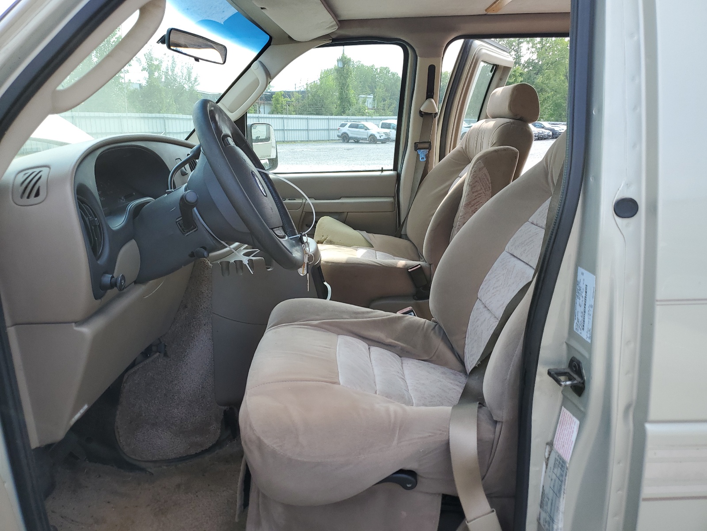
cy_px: 266
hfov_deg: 67.3
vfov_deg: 53.1
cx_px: 354
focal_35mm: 26
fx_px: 531
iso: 50
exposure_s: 1/625
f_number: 1.5
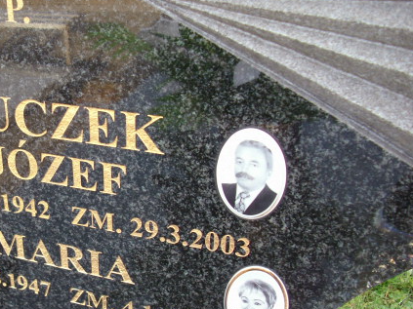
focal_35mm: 56
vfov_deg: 26.0
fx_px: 668
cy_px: 196
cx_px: 129
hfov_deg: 34.0
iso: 50
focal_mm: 6.2
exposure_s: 1/76
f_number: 2.8
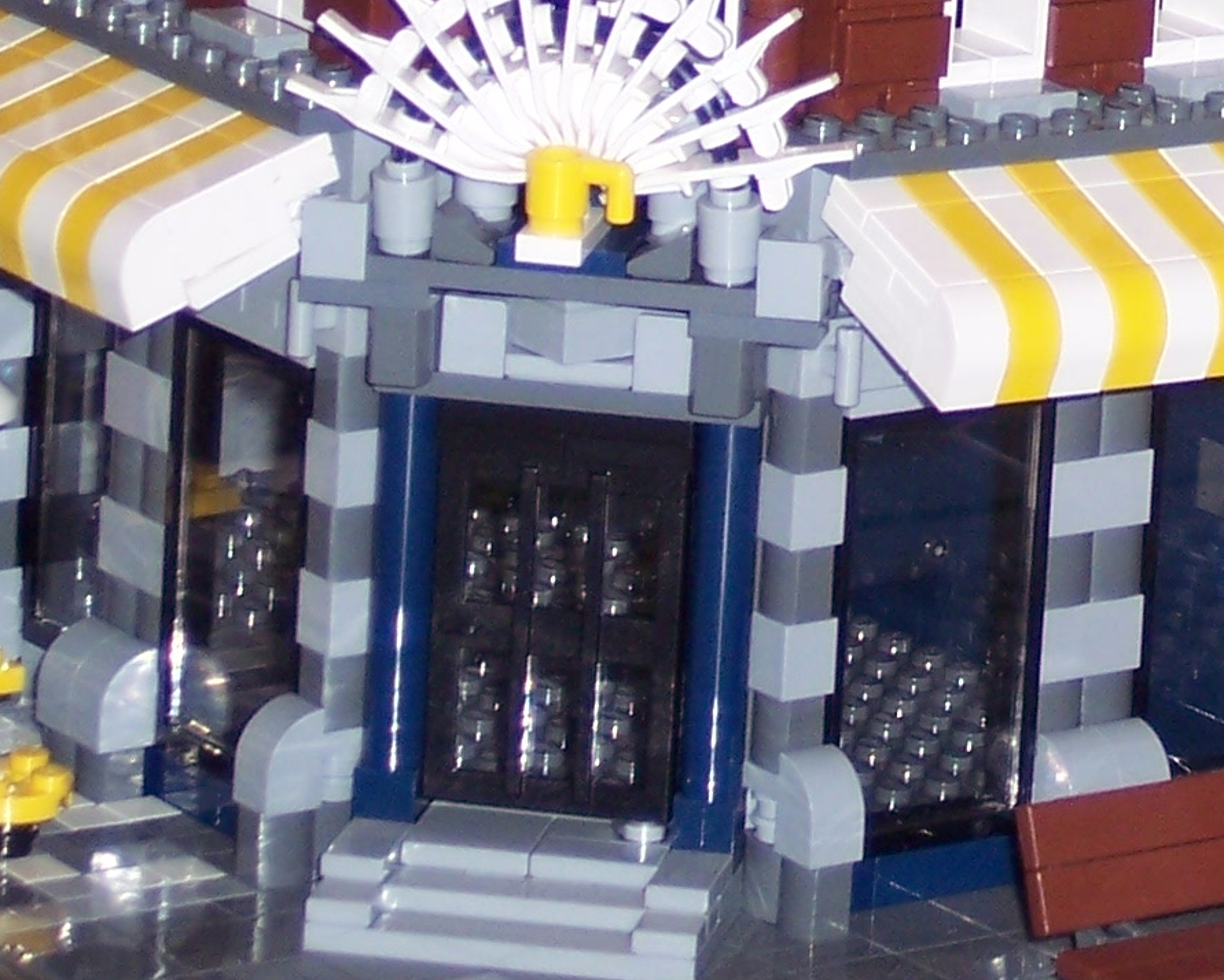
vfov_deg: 6.3
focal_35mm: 244
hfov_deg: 7.8
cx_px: 1580
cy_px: -330
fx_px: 8840
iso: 100
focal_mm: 16
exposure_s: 1/90
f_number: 4
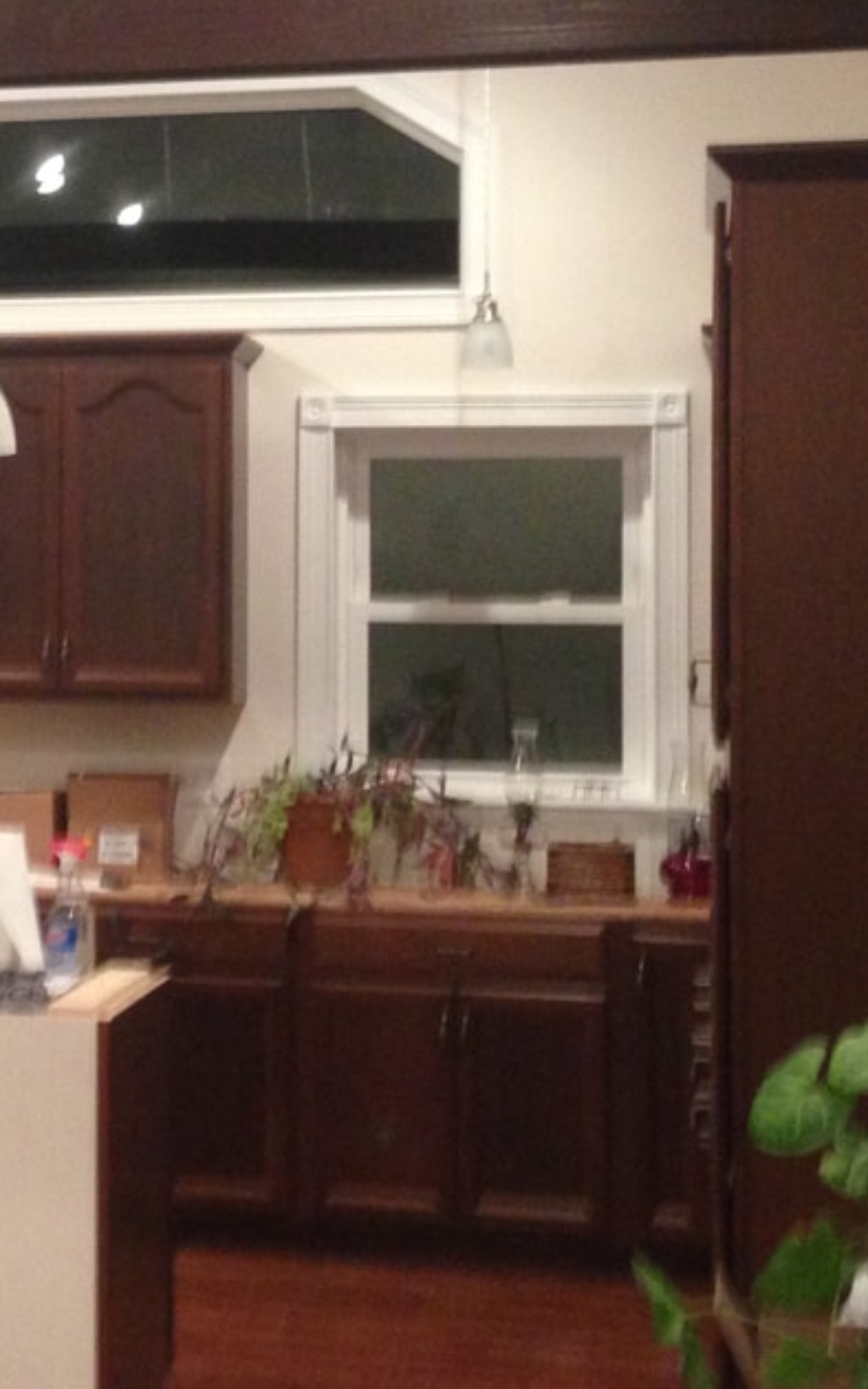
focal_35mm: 74
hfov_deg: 17.2
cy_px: 516
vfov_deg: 27.7
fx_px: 2800
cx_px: -12
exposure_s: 1/20
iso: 320
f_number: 2.4
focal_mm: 4.12
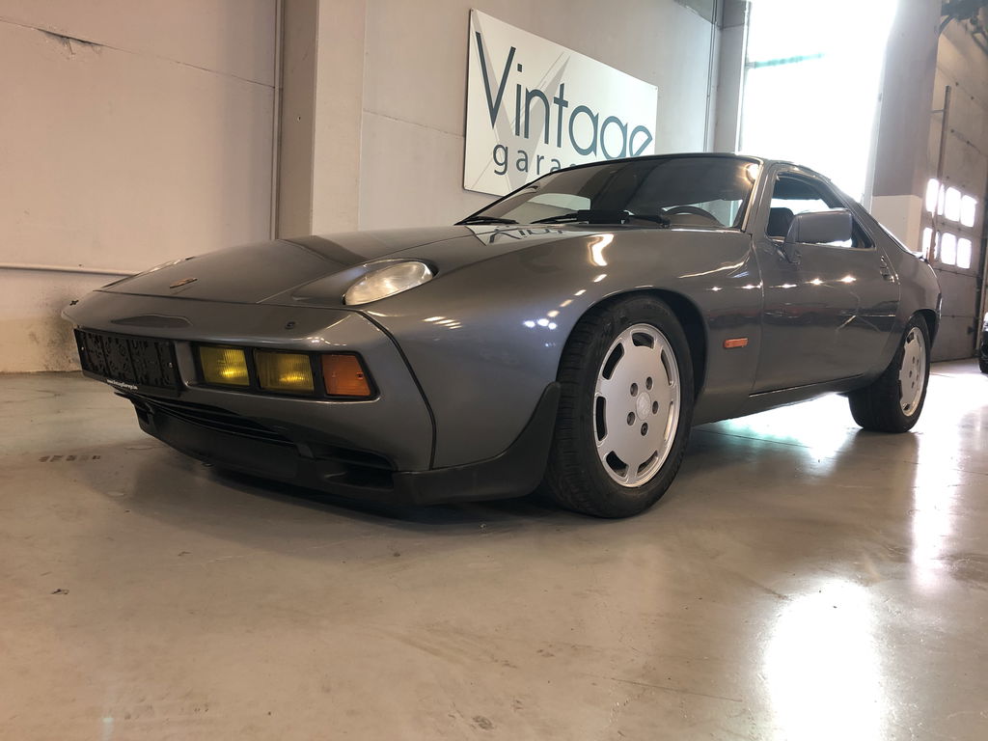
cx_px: 494
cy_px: 370
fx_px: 799
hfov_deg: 63.4
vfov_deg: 49.7
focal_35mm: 28
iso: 50
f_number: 1.8
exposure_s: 1/17
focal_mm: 3.99
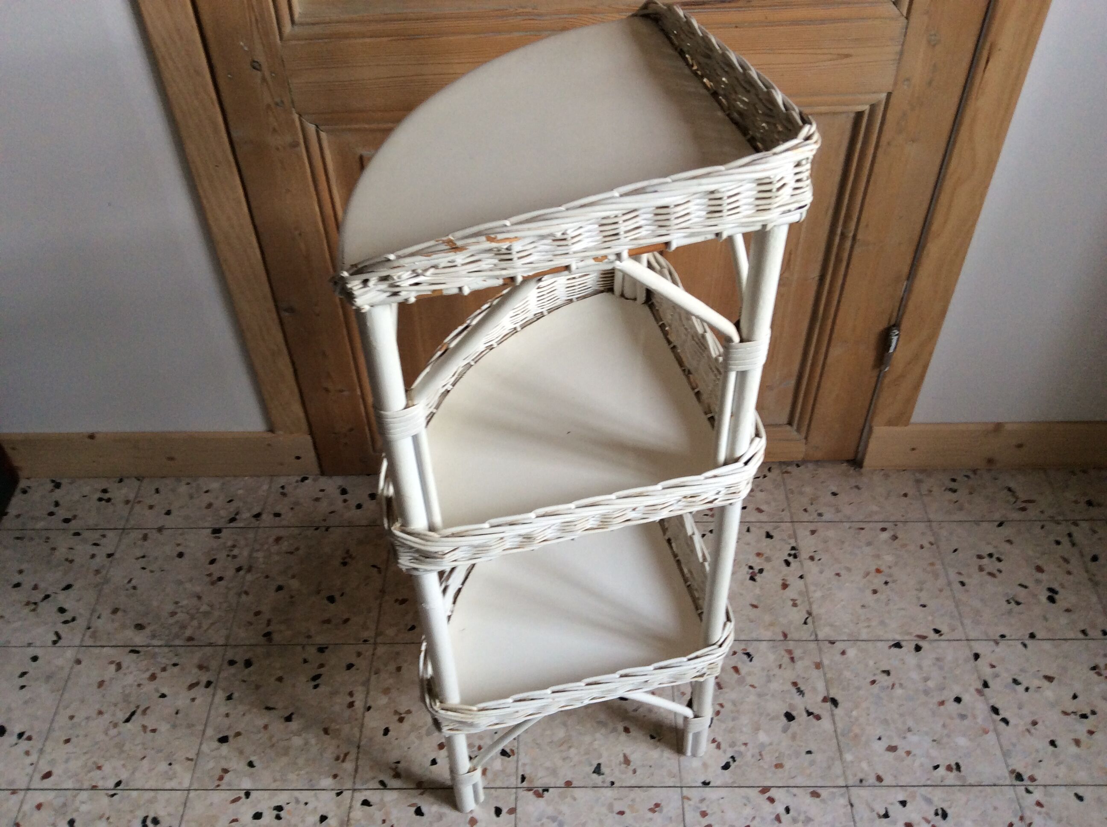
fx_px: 1022
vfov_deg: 44.1
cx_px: 554
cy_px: 414
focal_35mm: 32
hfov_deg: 56.9
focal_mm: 3.3
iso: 64
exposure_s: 1/24
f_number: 2.4
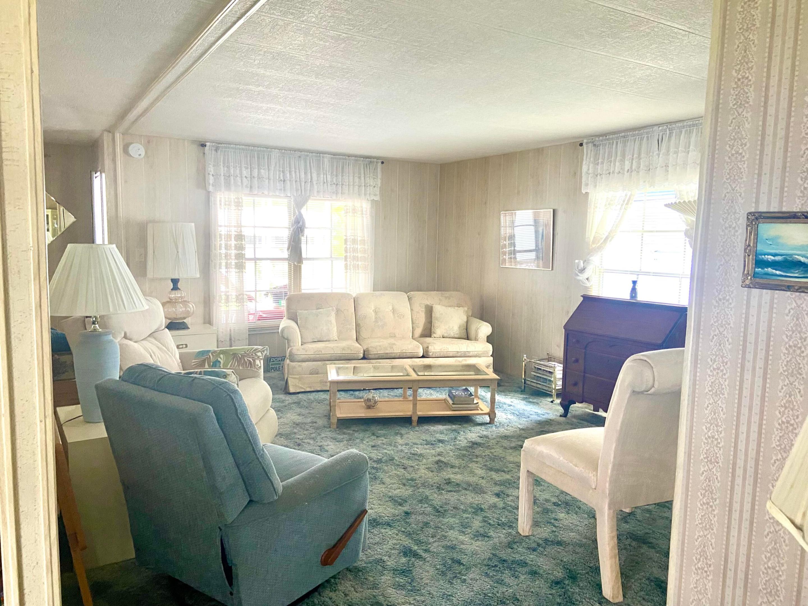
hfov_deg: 67.3
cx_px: 404
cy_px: 303
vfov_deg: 53.1
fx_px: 607
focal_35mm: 26
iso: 320
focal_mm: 4.25
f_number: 1.8
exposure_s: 1/60
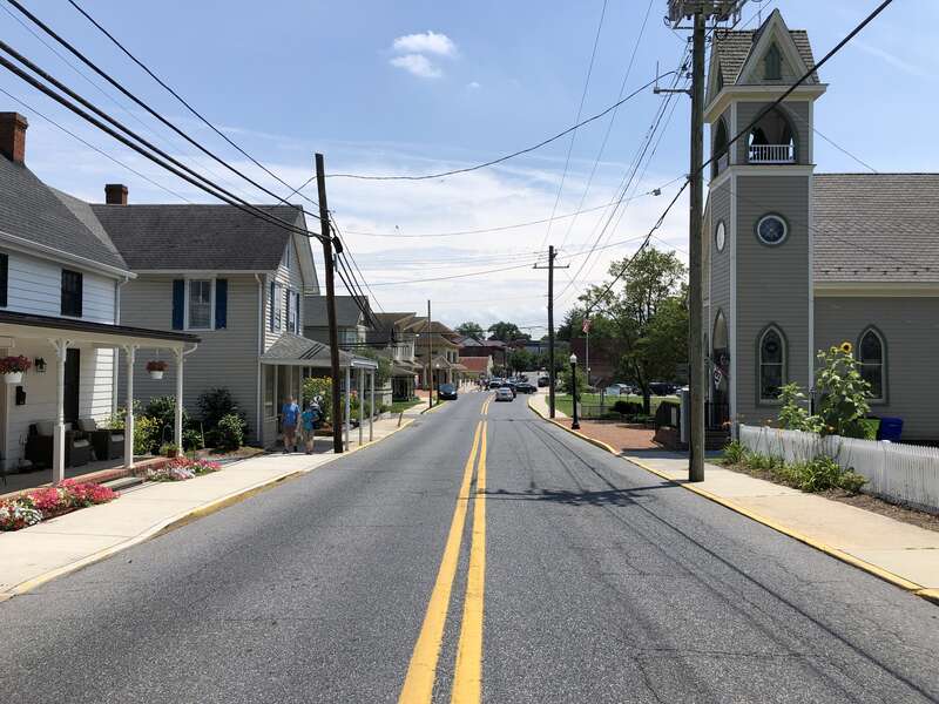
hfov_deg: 63.4
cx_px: 470
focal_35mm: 28
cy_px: 352
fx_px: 760
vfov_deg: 49.7
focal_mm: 4
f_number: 1.8
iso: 25
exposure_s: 1/3040
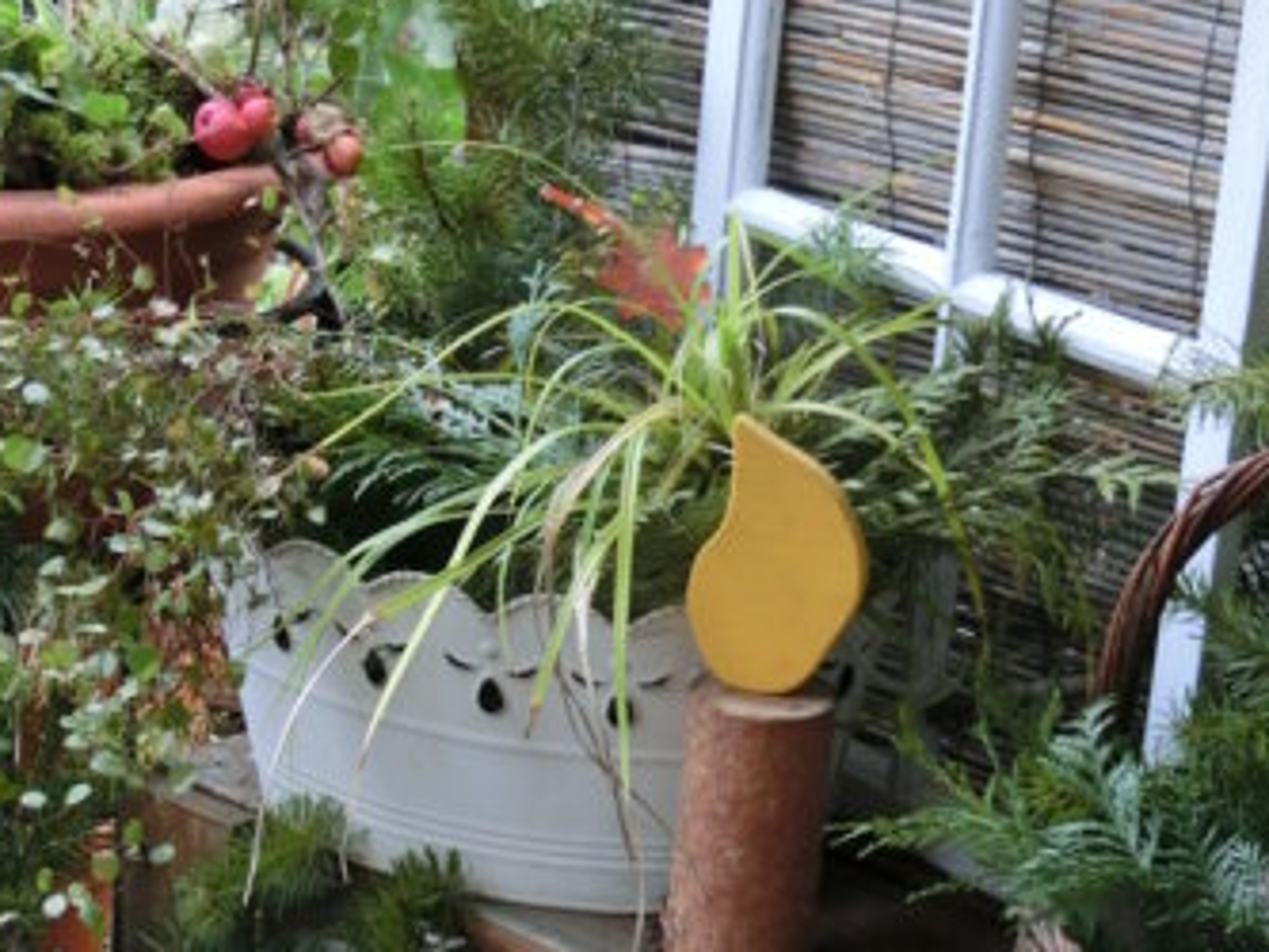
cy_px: 497
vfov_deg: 13.7
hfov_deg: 18.2
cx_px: 623
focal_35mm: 108
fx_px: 3961
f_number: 5.4
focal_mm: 14.3
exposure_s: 1/80
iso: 400
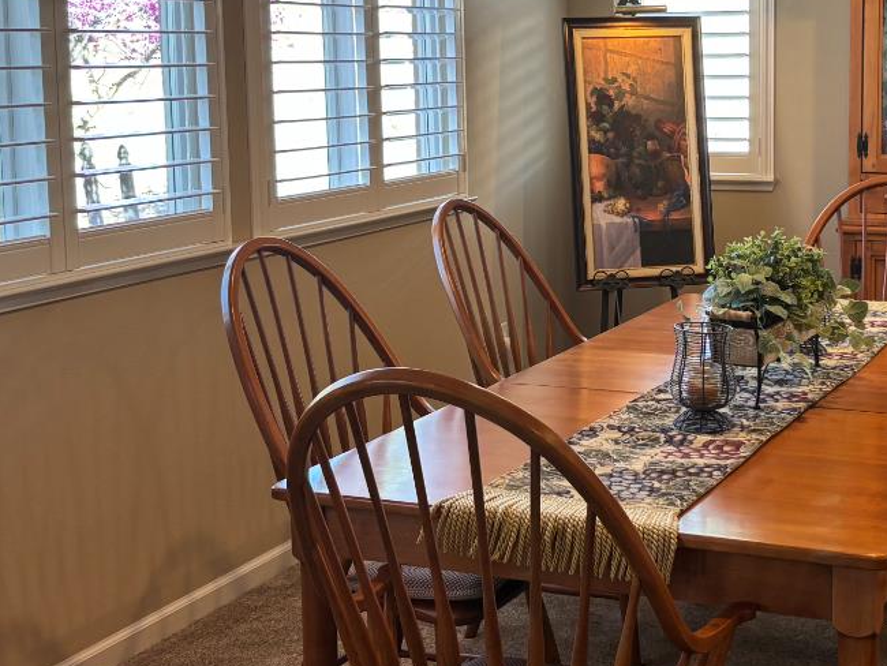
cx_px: 606
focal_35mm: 60
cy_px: 207
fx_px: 1538
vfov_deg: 24.3
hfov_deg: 31.9
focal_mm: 5.96
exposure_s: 1/60
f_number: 1.6
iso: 64
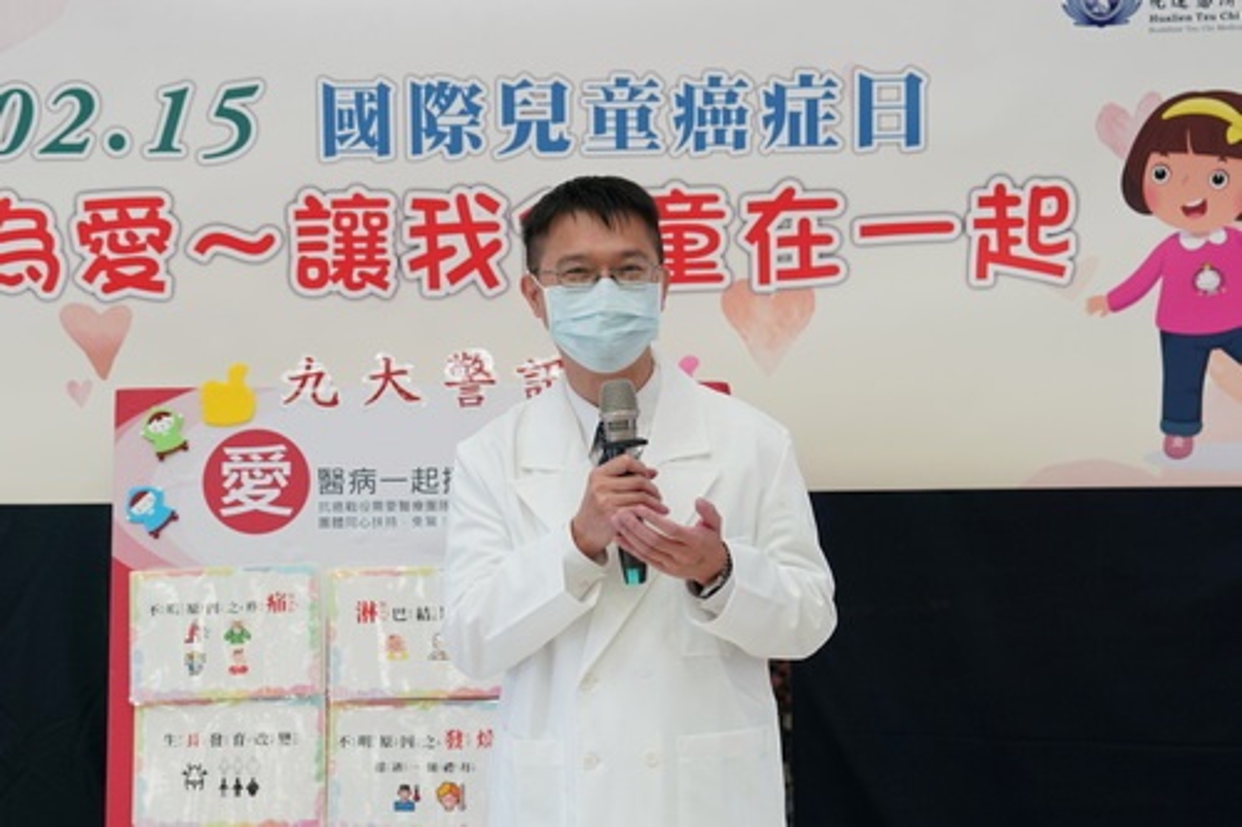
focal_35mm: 49
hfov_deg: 40.4
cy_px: 414
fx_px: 1690
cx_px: 621
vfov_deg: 27.5
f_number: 3.2
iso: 1000
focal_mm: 49
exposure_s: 1/160
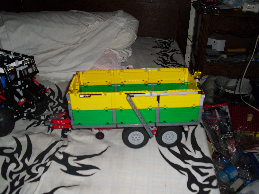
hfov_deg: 51.4
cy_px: 97
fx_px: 269
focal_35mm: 36
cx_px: 130
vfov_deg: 39.7
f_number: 3.1
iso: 100
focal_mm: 6.3
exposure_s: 1/60
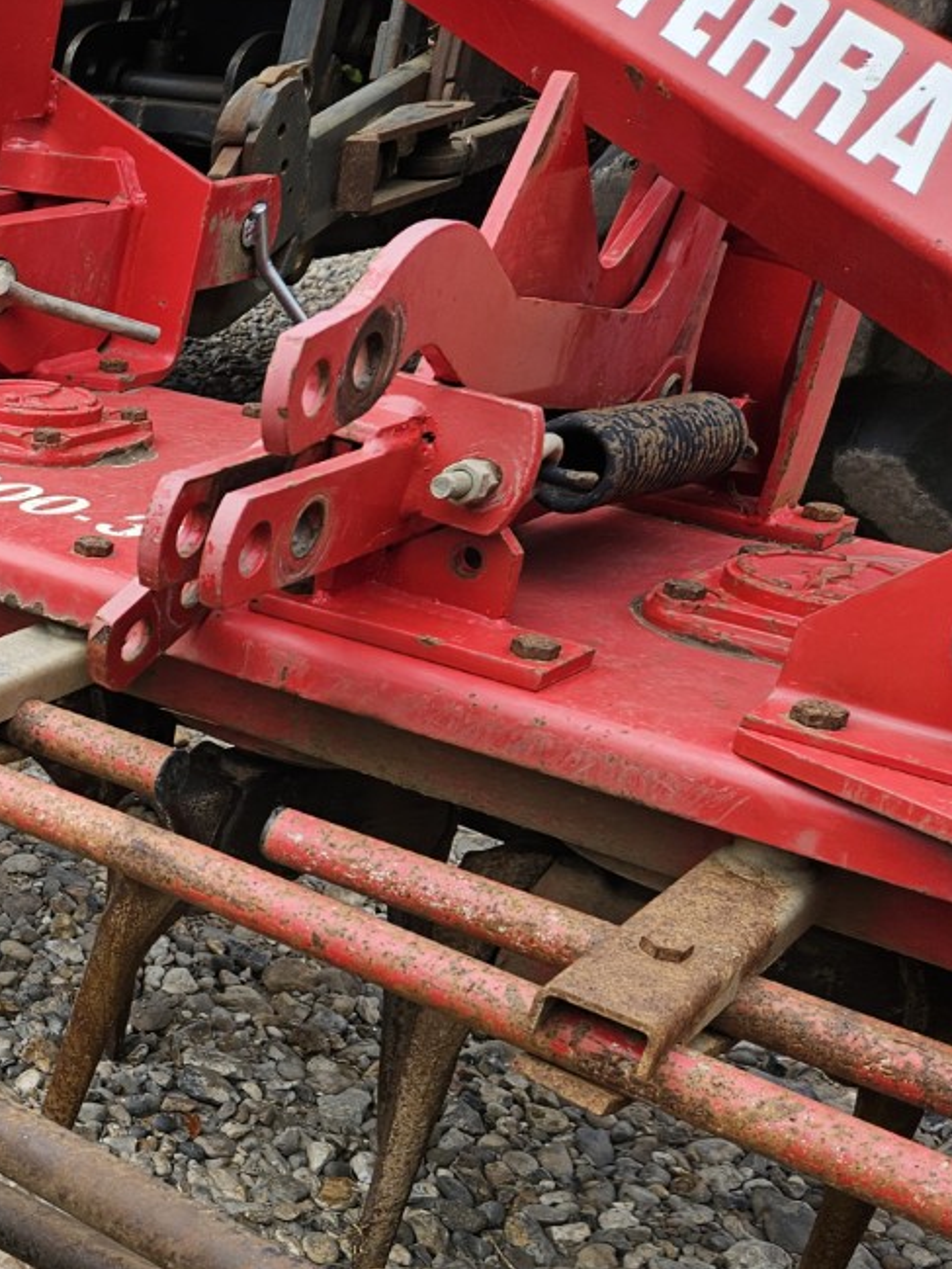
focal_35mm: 51
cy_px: 919
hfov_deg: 23.9
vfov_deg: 36.8
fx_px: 1870
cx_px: -389
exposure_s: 1/591
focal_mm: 5.4
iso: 25
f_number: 1.8
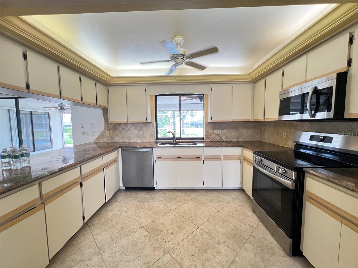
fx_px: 134
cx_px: 179
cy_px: 134
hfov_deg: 106.2
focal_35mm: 13
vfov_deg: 89.9
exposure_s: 1/60
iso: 160
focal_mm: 1.57
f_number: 1.8
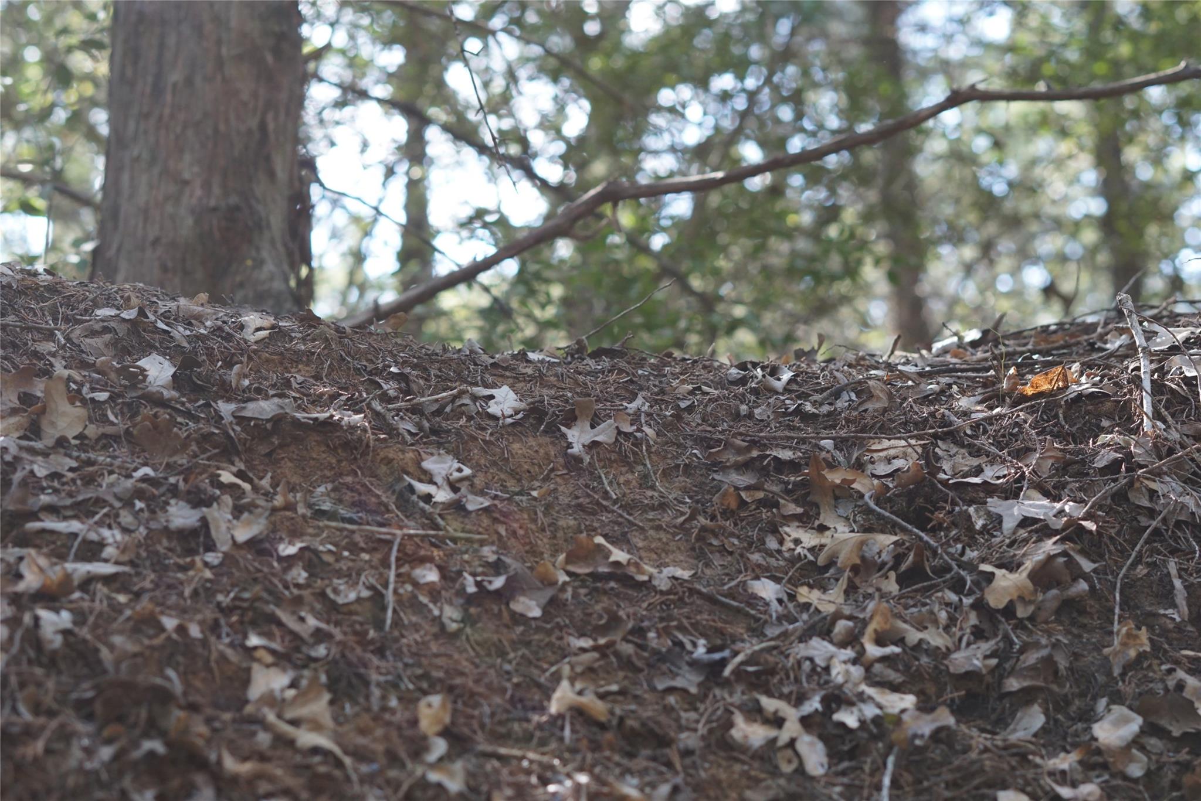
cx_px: 600
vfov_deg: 18.2
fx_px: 2503
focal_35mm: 75
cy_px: 400
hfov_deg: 27.0
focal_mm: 50
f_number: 4
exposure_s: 1/160
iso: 500
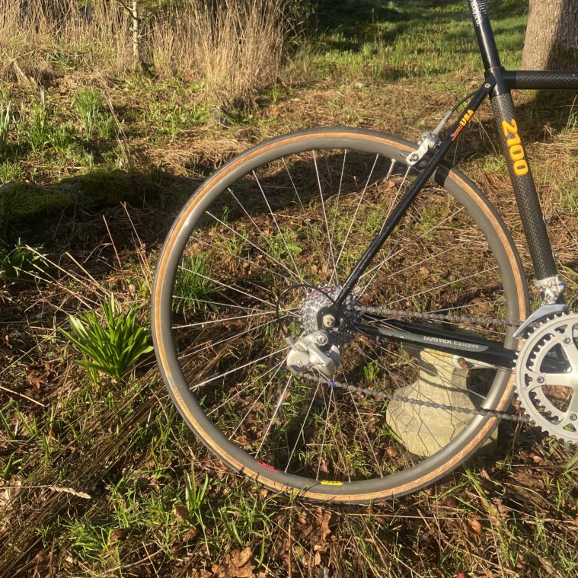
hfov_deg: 52.5
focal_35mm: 31
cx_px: 289
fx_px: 586
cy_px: 228
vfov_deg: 52.1
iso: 32
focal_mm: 4.25
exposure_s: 1/594
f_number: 1.8
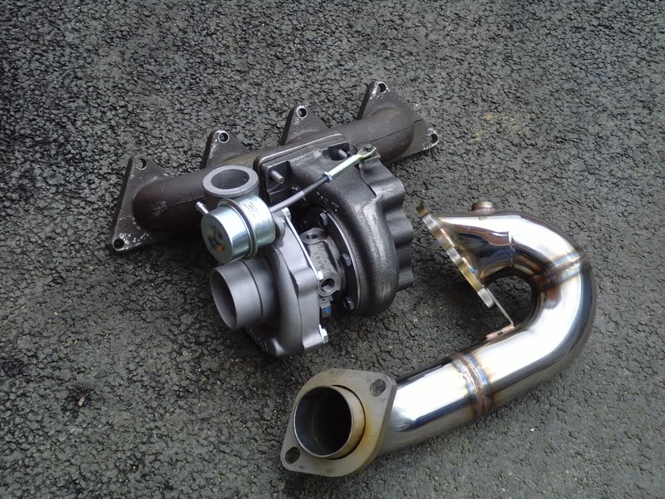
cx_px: 332
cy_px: 250
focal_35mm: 80
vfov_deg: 18.4
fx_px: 1537
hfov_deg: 24.4
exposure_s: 1/250
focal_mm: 13.7
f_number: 4.2
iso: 80
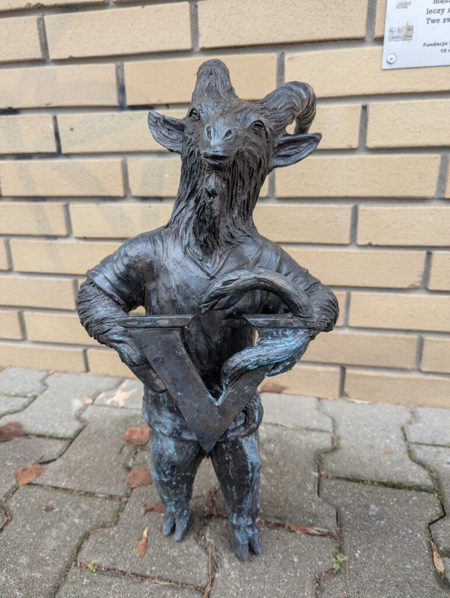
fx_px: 415
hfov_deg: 56.9
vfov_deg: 71.5
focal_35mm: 24
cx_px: 225
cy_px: 299
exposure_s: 1/169
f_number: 1.85
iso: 44
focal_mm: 6.81
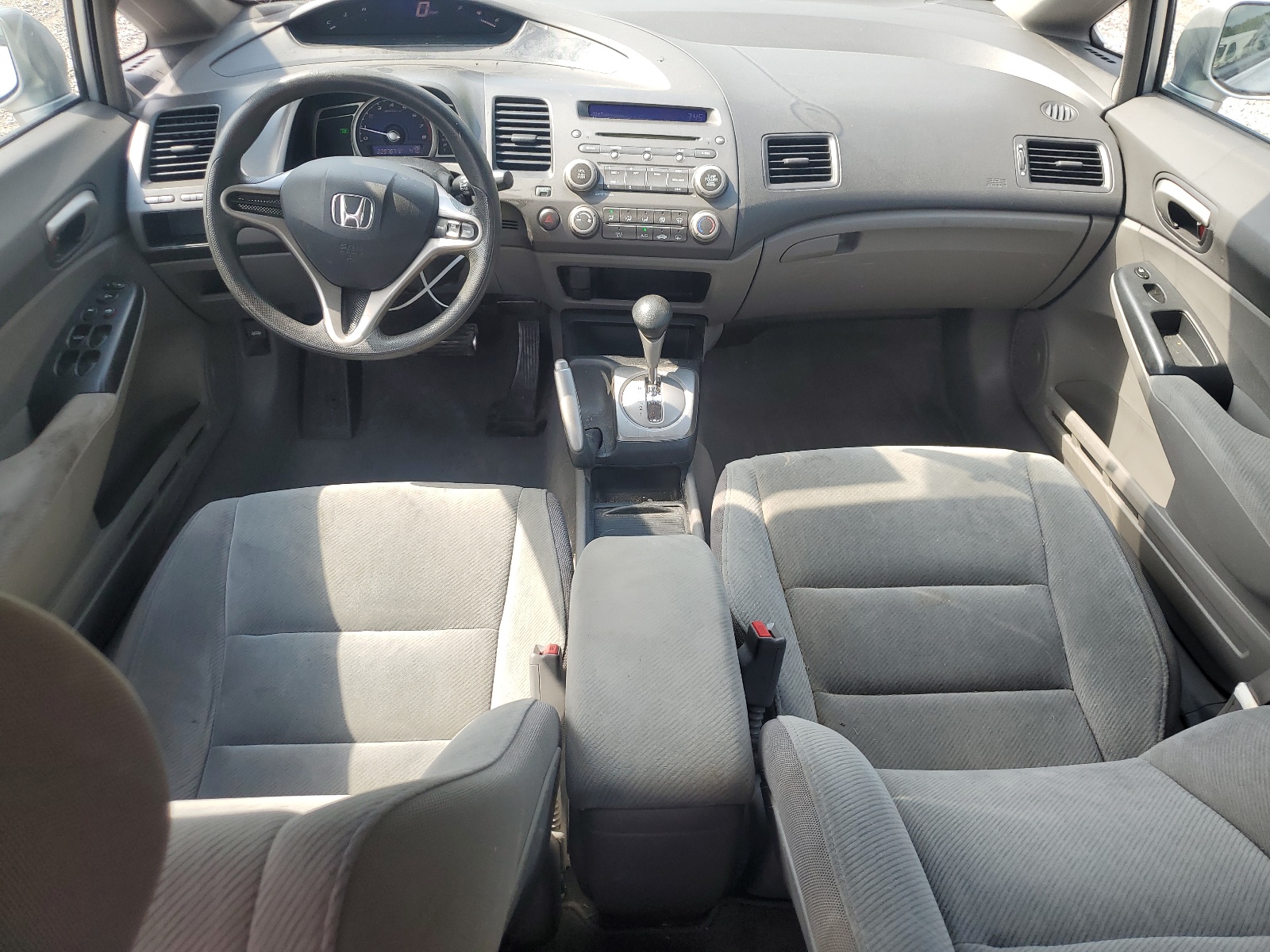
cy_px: 476
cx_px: 635
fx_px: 954
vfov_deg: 53.1
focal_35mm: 26
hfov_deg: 67.3
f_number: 1.5
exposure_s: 1/333
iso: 50
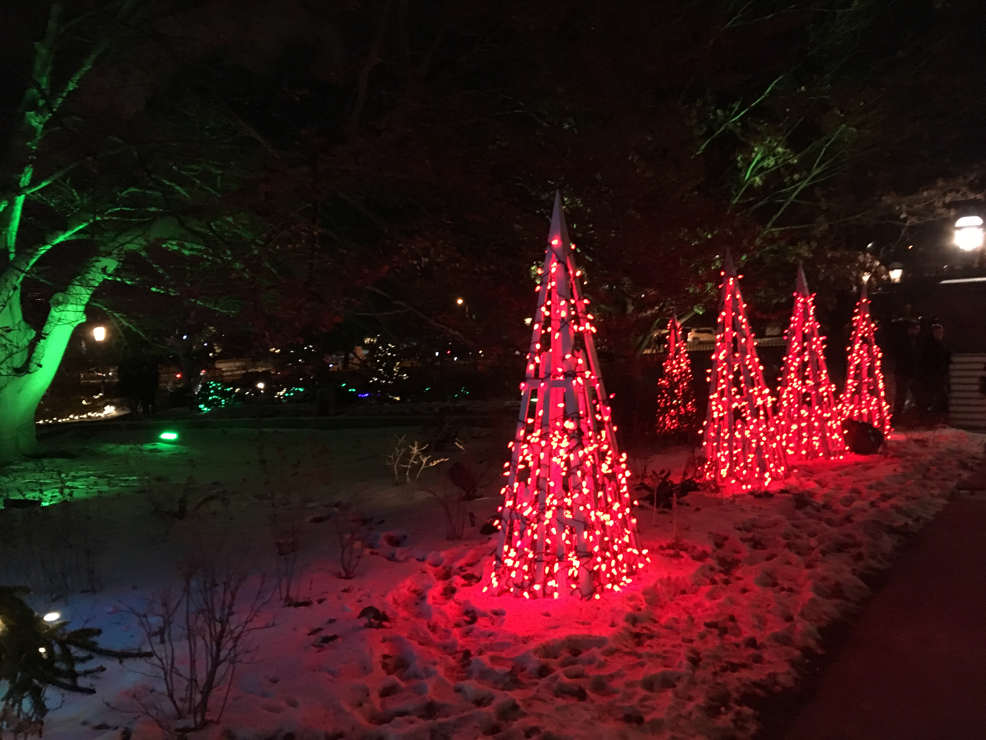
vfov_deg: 48.2
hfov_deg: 61.7
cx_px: 493
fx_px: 826
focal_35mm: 29
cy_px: 370
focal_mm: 4.15
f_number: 2.2
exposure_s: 1/15
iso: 320
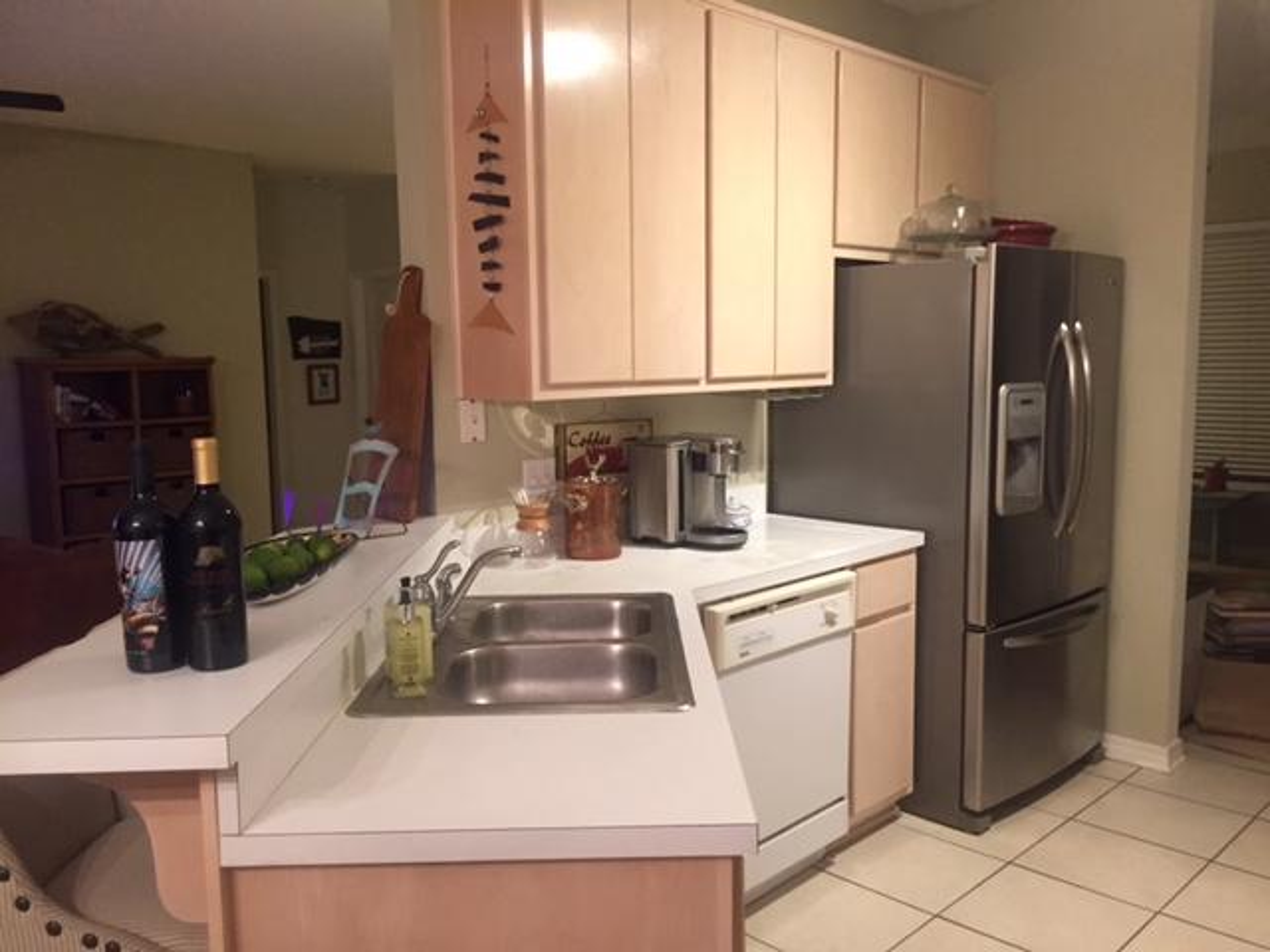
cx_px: 635
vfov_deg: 48.2
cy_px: 476
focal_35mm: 29
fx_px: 1064
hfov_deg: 61.7
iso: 250
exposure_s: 1/24
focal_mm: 4.15
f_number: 2.2
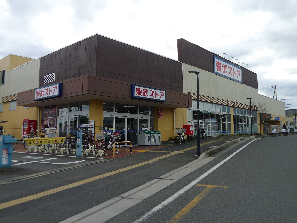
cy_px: 112
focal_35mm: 40
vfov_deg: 36.0
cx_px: 148
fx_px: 343
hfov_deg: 46.8
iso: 80
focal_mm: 8.5
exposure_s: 1/500
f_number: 3.5
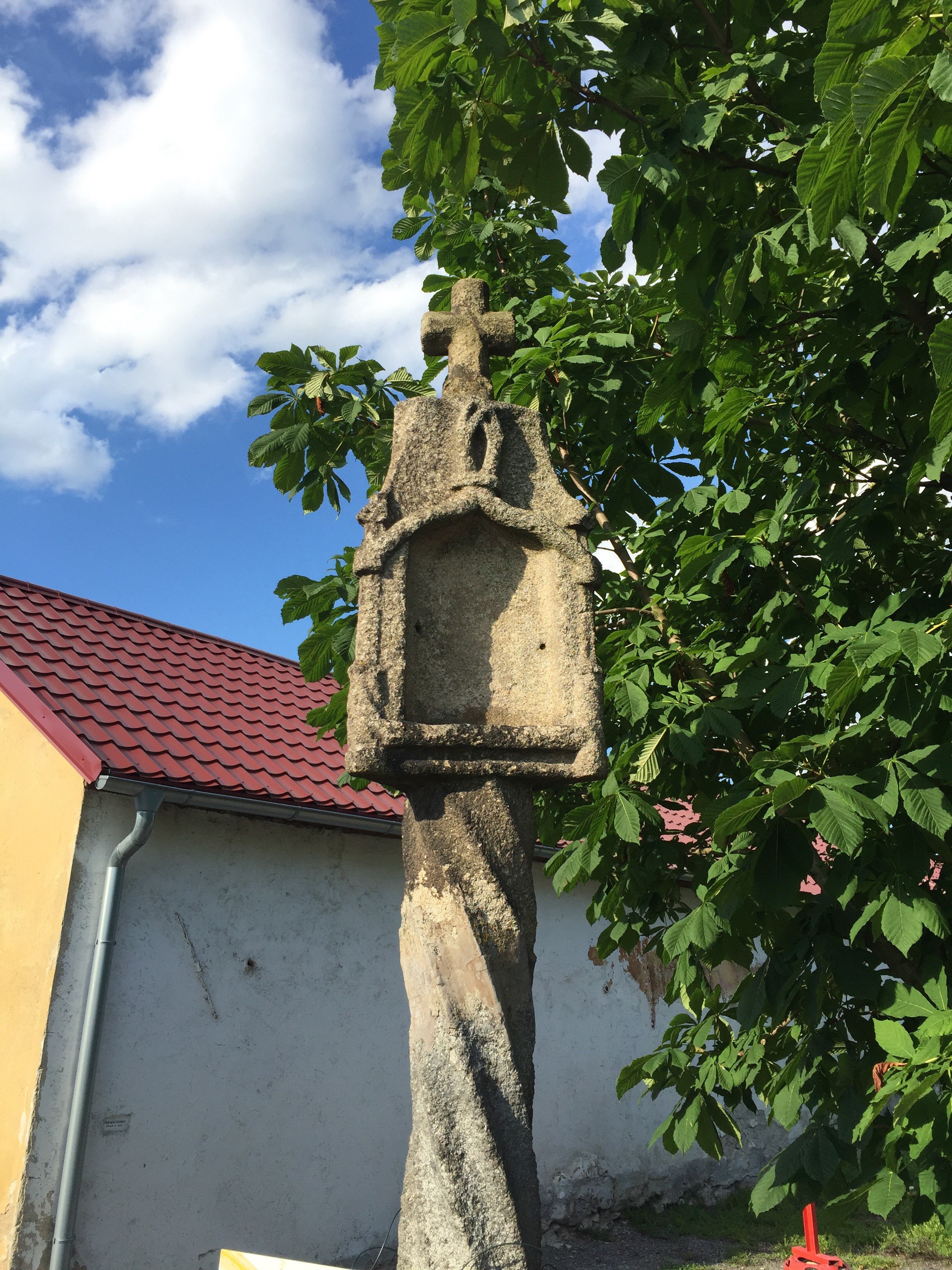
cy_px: 635
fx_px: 1063
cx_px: 476
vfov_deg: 61.7
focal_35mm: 29
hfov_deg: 48.2
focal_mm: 4.15
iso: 32
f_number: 2.2
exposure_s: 1/1236
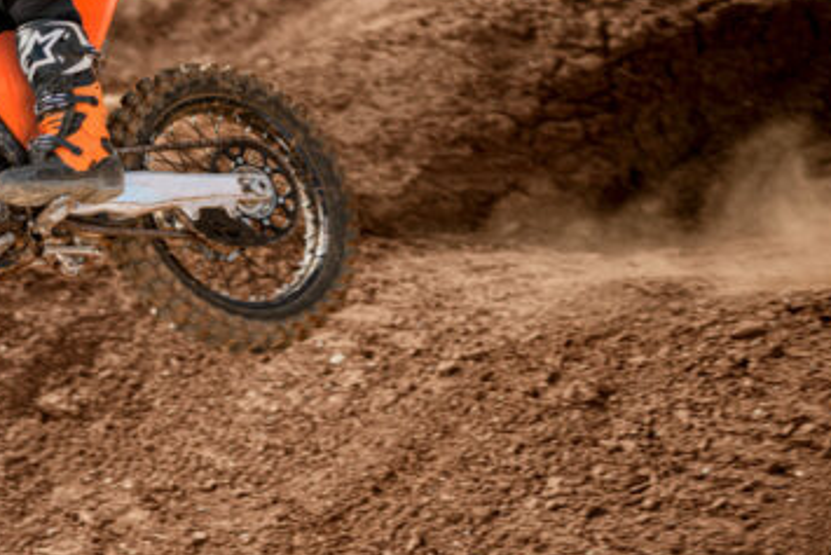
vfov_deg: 18.2
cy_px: 296
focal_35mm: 75
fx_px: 1732
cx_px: 51
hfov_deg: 25.9
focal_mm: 35
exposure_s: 1/1600
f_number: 1.4
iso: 31
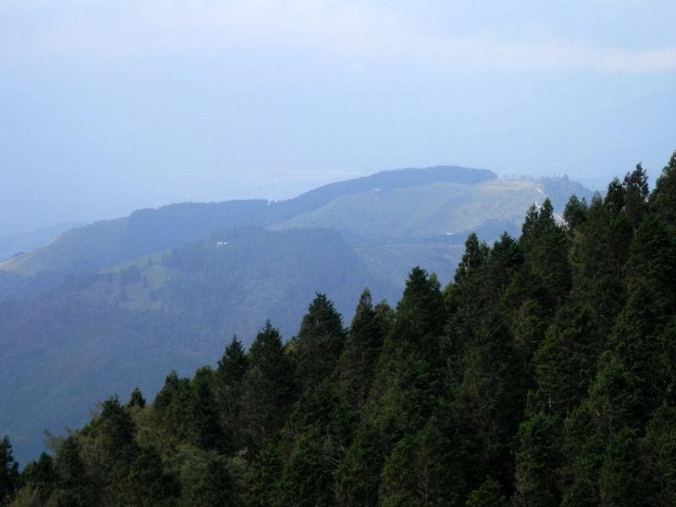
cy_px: 254
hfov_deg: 12.8
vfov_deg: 9.6
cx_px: 338
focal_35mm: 154
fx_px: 3007
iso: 80
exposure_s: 1/500
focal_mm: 27.5
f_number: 5.5
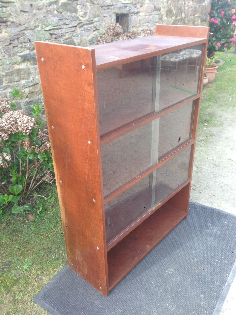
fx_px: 300
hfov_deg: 42.9
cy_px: 158
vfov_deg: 55.4
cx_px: 118
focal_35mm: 33
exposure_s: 1/120
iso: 50
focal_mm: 4.12
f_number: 2.4
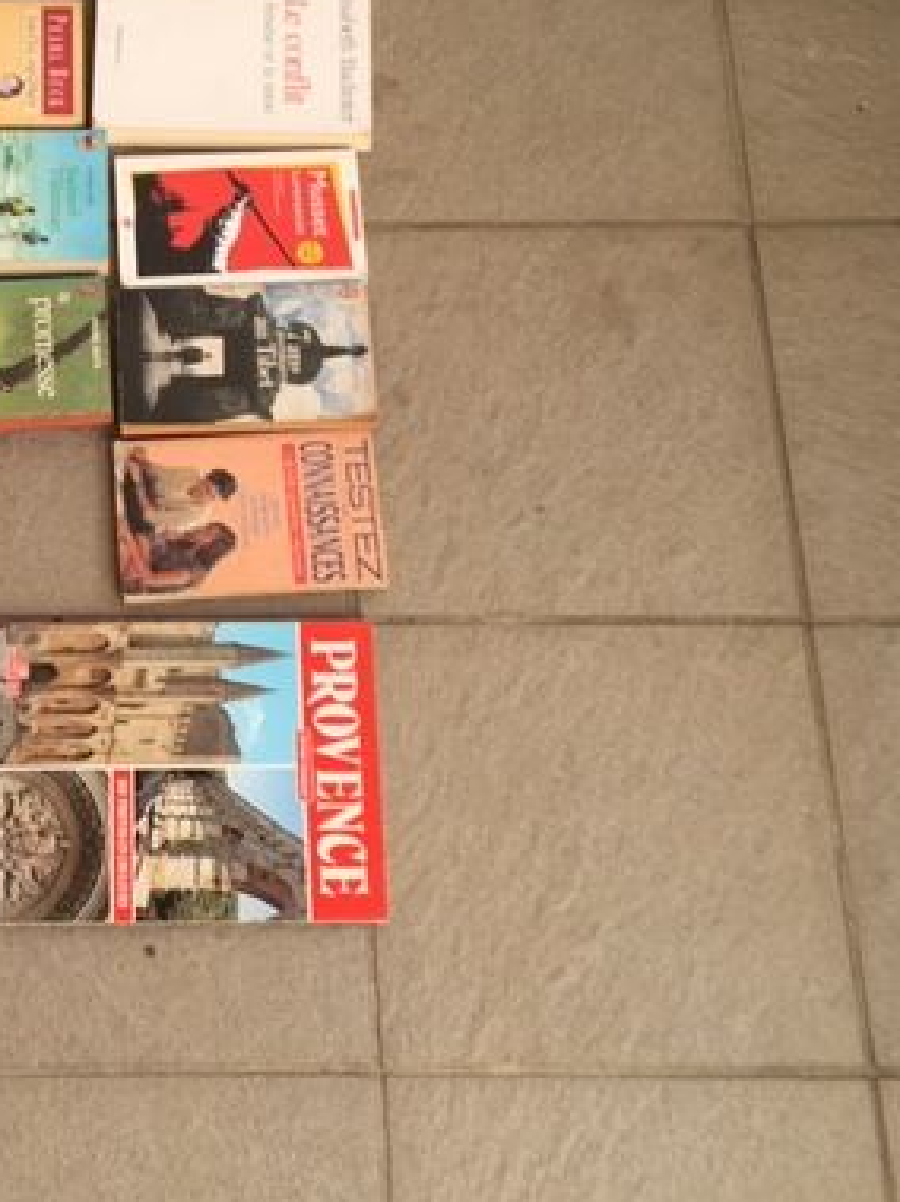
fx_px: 1700
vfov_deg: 38.8
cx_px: 165
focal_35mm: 49
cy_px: 520
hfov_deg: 28.9
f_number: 2.2
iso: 25
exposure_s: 1/154
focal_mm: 4.15
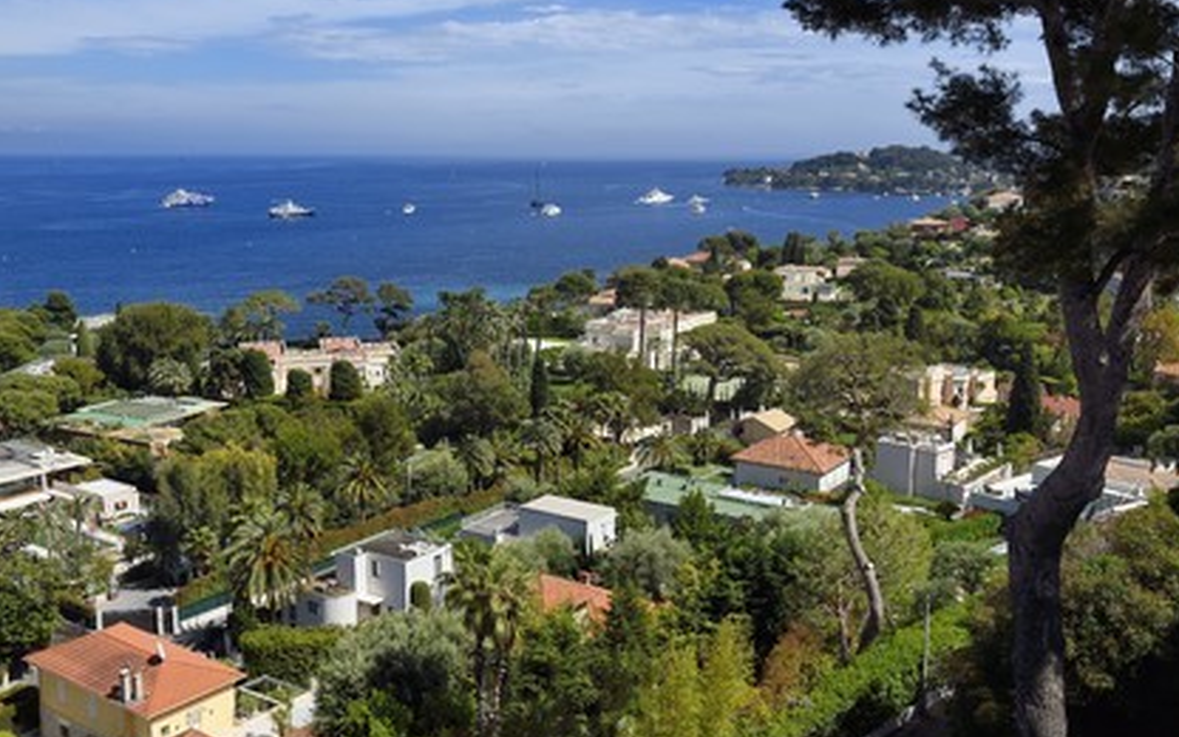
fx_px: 1157
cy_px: 354
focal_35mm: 36
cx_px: 590
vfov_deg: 35.3
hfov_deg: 54.0
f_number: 10
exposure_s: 1/400
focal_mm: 35
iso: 200
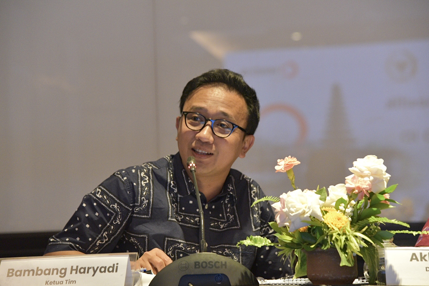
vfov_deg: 11.4
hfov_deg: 17.1
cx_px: 214
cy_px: 143
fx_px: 1430
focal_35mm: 120
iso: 6400
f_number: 4.5
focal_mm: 120
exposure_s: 1/80
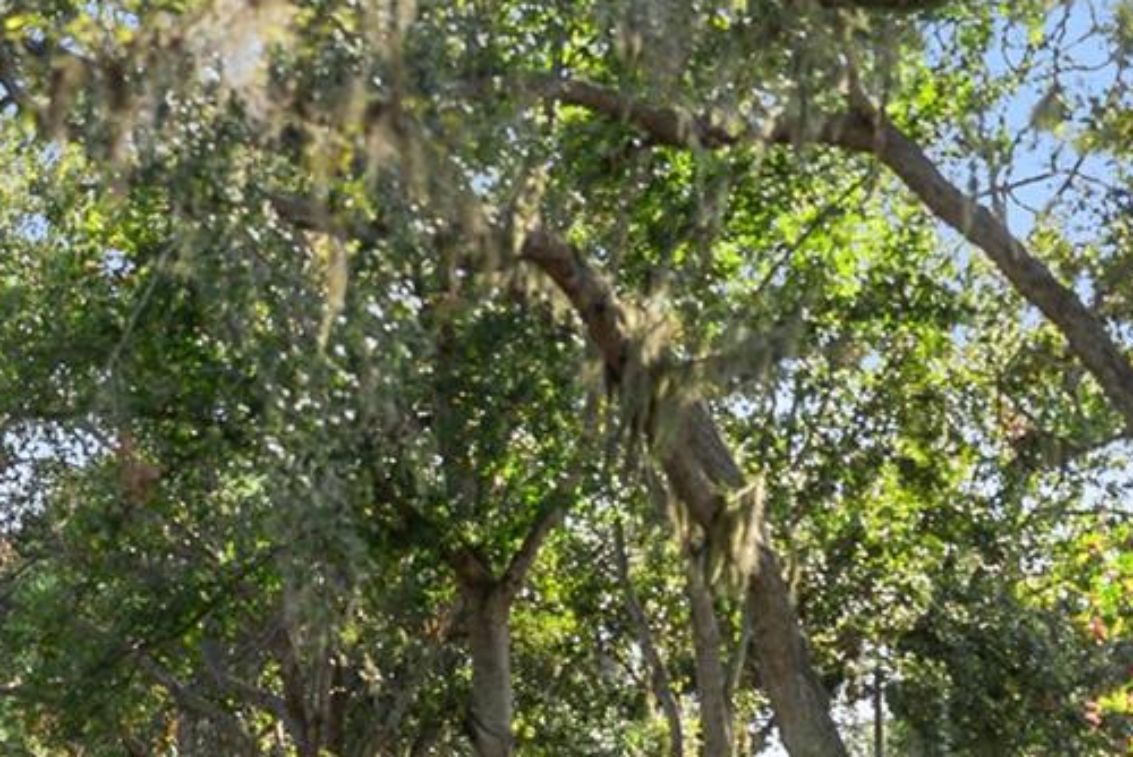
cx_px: -360
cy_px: 952
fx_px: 5038
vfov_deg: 8.5
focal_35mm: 160
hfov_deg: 12.4
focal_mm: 50
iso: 40
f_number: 1.4
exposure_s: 1/1250
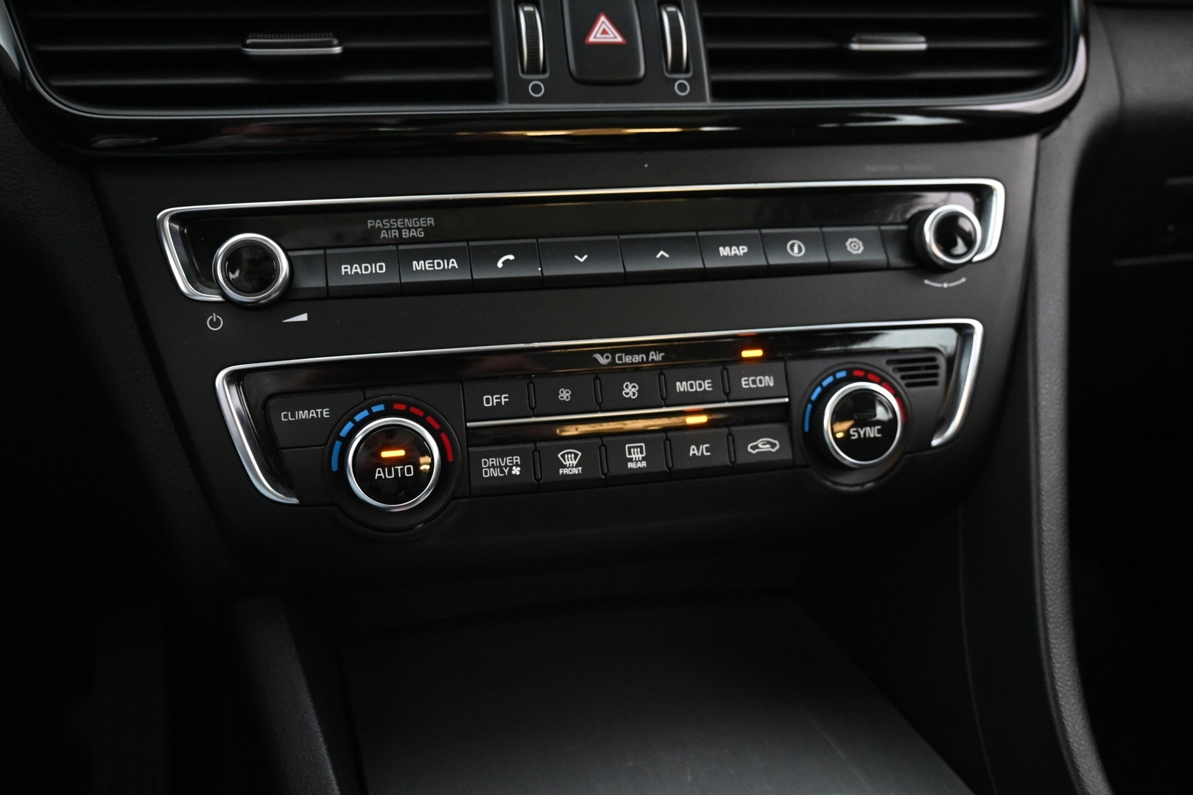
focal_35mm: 32
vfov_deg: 40.8
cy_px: 398
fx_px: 1069
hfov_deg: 58.3
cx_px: 596
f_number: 4
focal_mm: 21.5
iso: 3600
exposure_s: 1/30
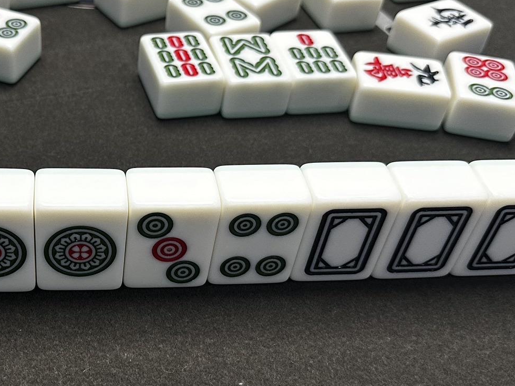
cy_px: 237
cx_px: 124
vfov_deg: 29.6
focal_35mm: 49
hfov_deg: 37.9
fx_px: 729
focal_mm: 6.86
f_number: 1.78
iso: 250
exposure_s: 1/118
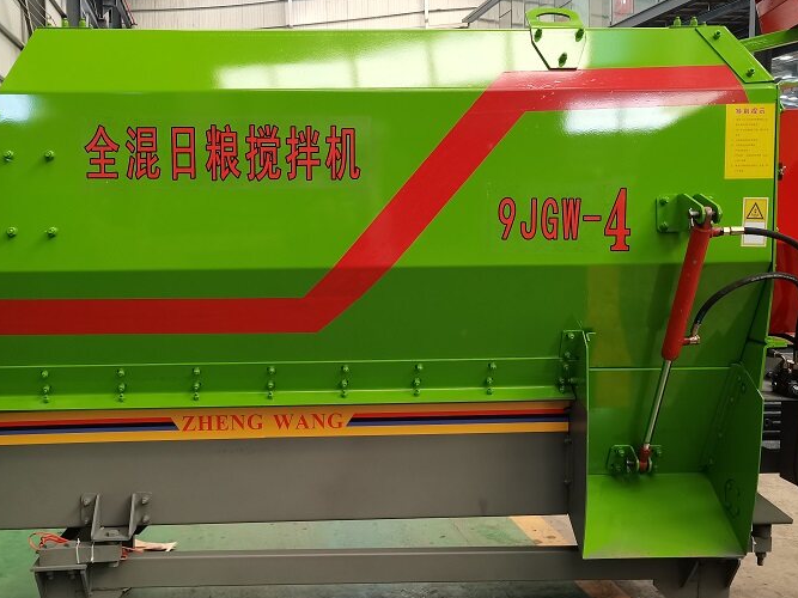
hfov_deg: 47.8
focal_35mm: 39
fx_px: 899
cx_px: 358
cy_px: 299
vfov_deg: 36.8
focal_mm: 5.58
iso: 200
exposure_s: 1/120
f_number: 1.8
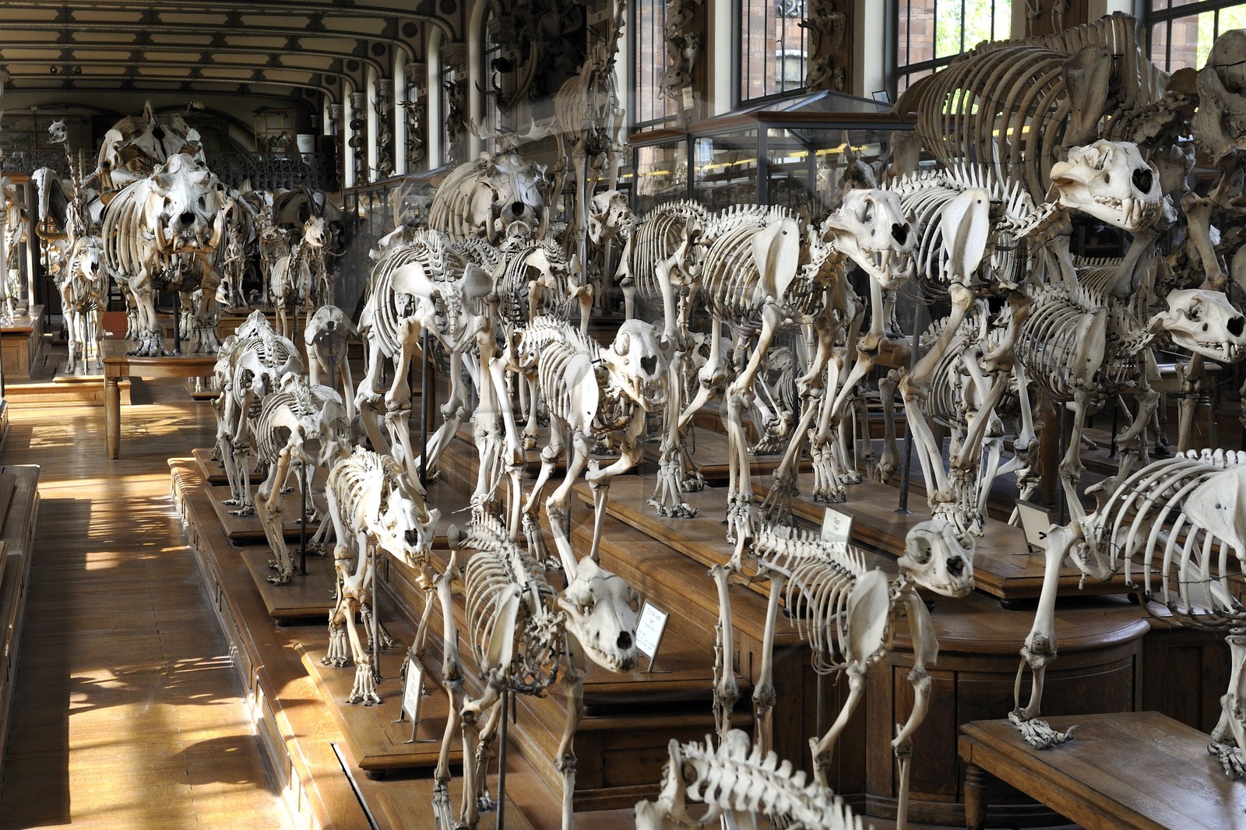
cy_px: 415
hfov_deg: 41.1
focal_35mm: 48
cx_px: 623
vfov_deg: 28.1
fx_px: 1661
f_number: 7.1
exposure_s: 1/160
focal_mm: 48
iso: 800
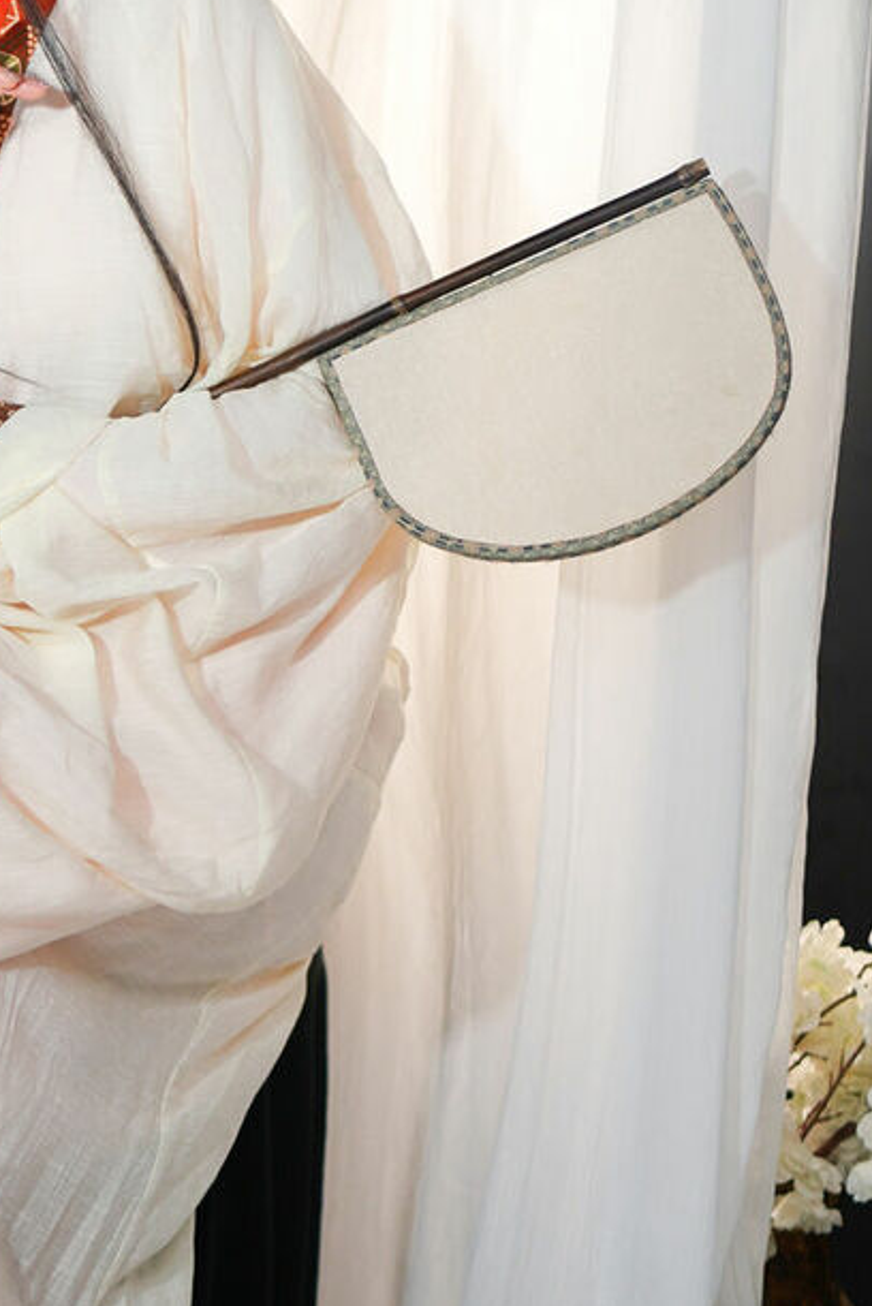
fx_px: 7947
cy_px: 469
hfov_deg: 6.3
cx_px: -73
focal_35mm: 219
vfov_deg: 9.4
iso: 200
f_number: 1.8
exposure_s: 1/250
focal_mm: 85
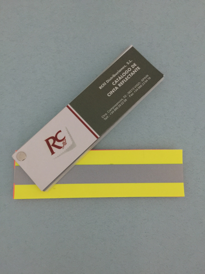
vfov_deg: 61.7
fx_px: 229
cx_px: 102
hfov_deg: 48.2
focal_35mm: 29
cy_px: 137
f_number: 2.2
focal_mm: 4.15
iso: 125
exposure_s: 1/4
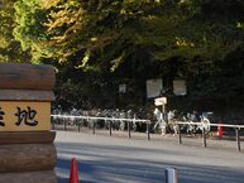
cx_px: 75
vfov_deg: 22.5
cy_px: 63
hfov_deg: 29.5
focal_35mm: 65
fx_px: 458
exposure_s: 1/500
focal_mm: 29
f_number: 4
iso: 320
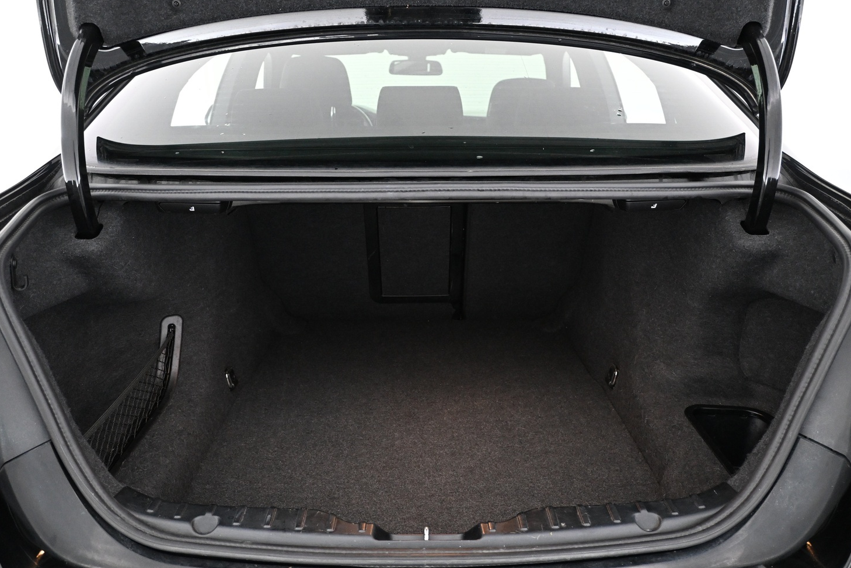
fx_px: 729
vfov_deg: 42.5
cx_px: 423
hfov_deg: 60.6
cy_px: 313
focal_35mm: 31
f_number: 3.8
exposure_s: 1/30
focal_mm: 18.5
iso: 2200
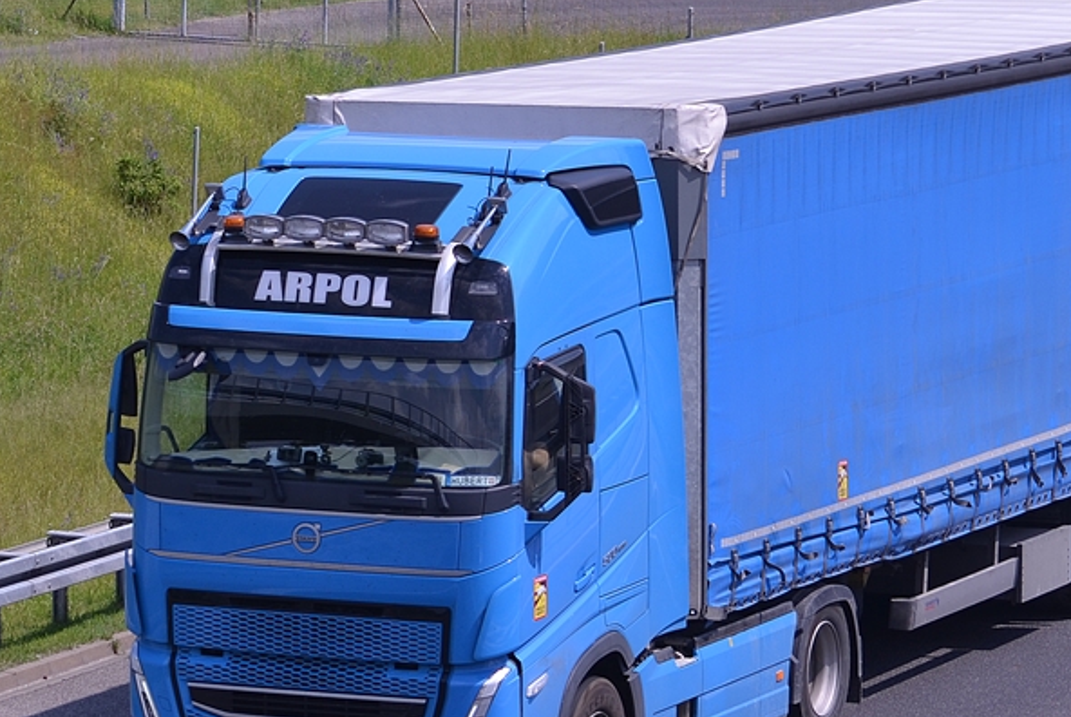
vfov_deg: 10.4
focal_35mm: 132
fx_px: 3921
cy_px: 421
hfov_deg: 15.5
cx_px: 675
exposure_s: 1/800
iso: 100
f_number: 5.6
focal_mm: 65
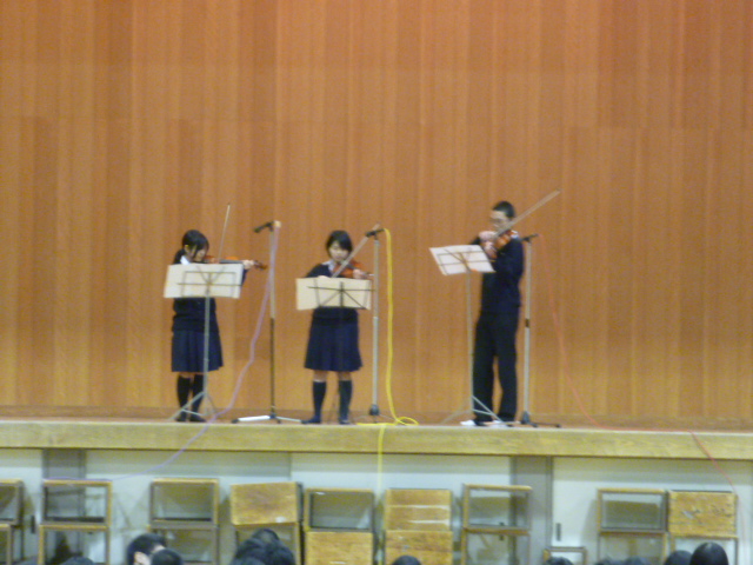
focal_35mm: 180
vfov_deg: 8.2
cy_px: 282
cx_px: 376
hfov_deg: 11.0
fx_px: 3916
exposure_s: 1/4
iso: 400
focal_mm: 22.5
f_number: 5.9
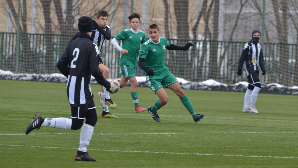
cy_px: 81
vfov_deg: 3.7
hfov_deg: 6.5
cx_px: 149
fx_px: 2615
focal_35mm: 331
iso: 500
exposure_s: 1/1000
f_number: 5.3
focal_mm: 210
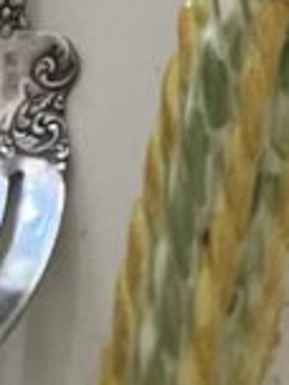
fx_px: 1948
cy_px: -755
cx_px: 474
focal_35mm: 175
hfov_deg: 8.3
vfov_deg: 9.2
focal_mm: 5.7
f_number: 1.5
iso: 125
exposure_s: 1/92
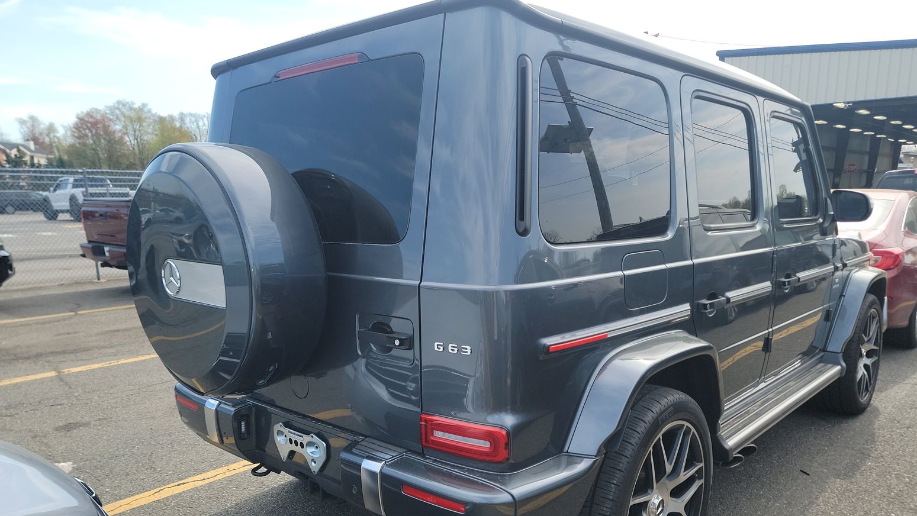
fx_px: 657
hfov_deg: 69.8
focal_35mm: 27
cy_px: 331
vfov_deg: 42.5
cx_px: 459
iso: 50
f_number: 1.8
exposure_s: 1/396
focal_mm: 6.7
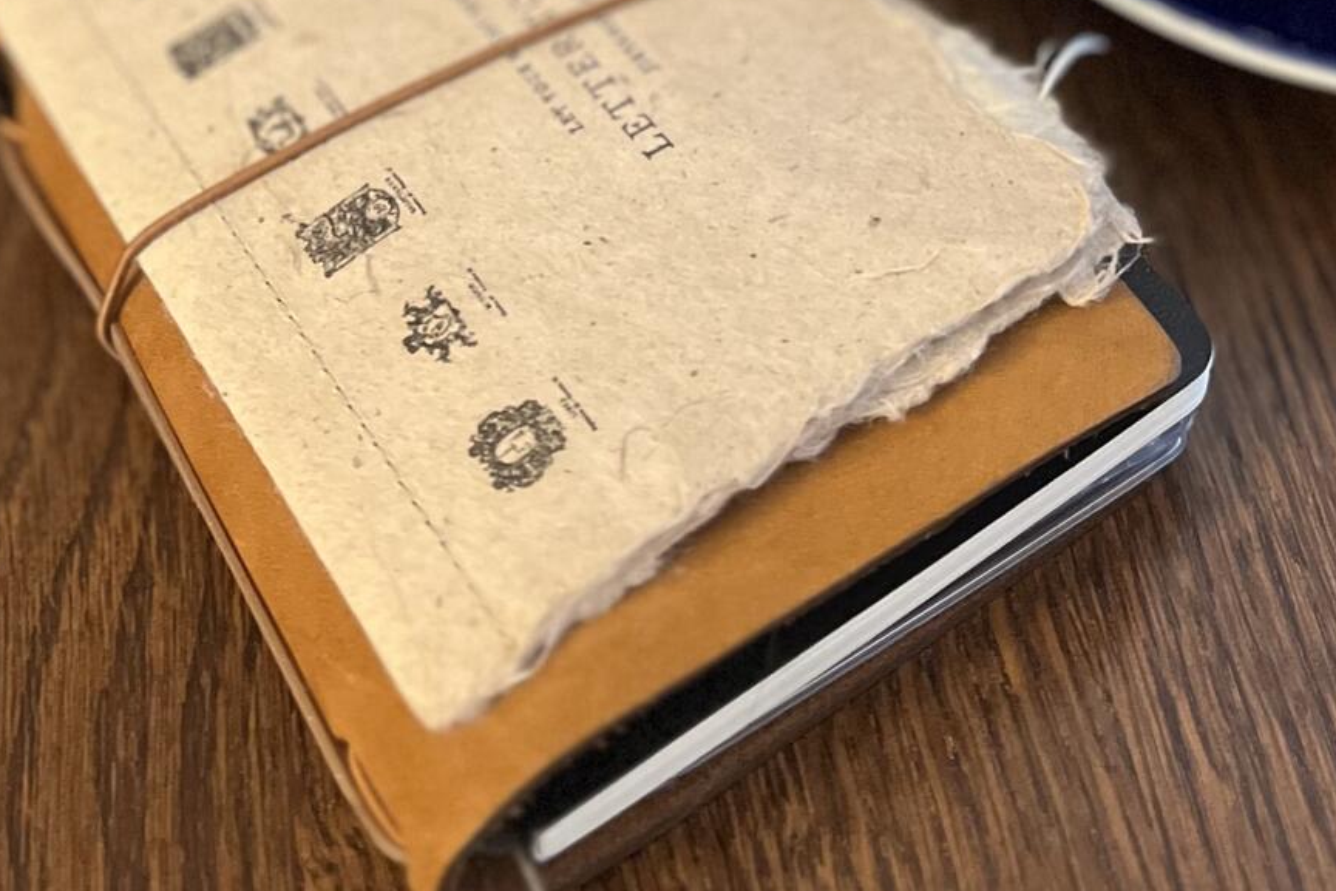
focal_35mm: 64
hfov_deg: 31.3
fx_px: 2375
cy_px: -443
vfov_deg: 18.8
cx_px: 795
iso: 400
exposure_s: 1/33
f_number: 1.6
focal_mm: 5.1
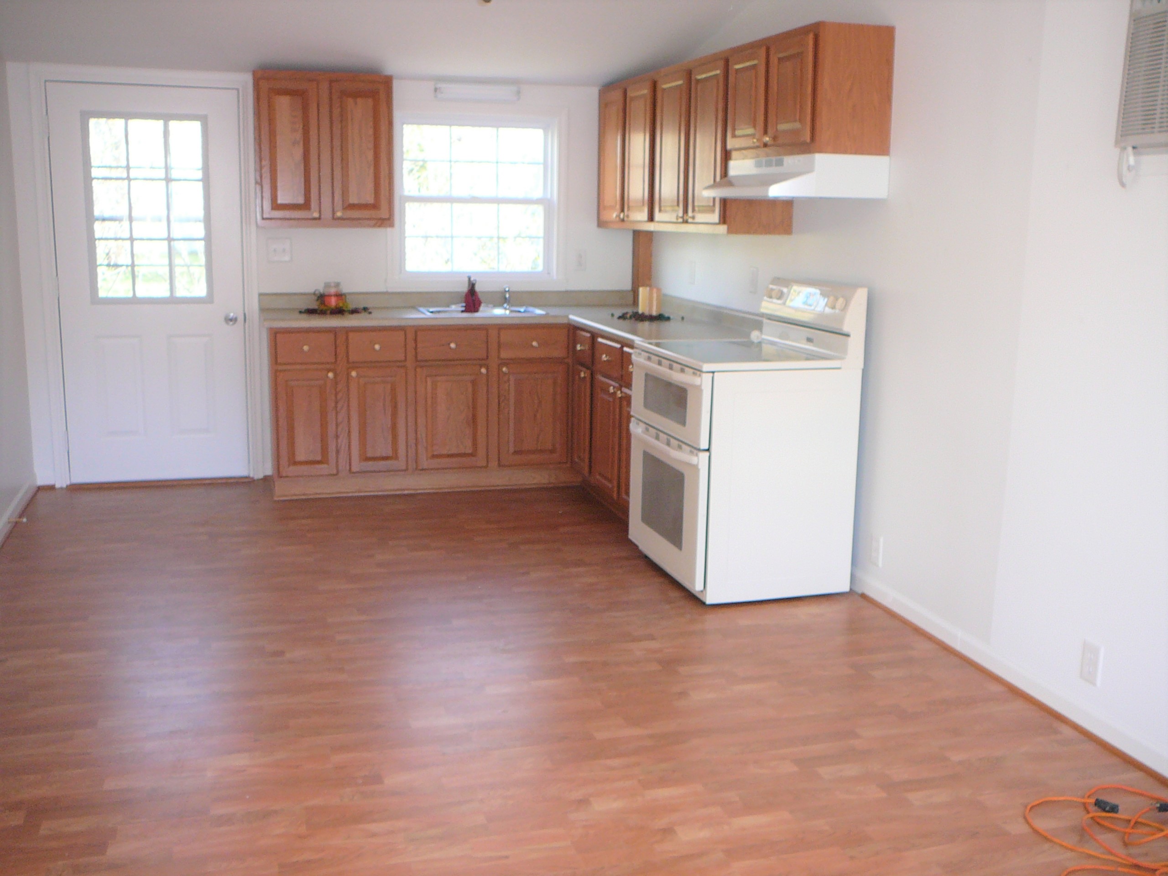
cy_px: 438
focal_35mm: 35
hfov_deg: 52.6
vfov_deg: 40.7
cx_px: 584
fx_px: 1181
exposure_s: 1/30
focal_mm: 5.2
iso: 100
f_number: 2.8
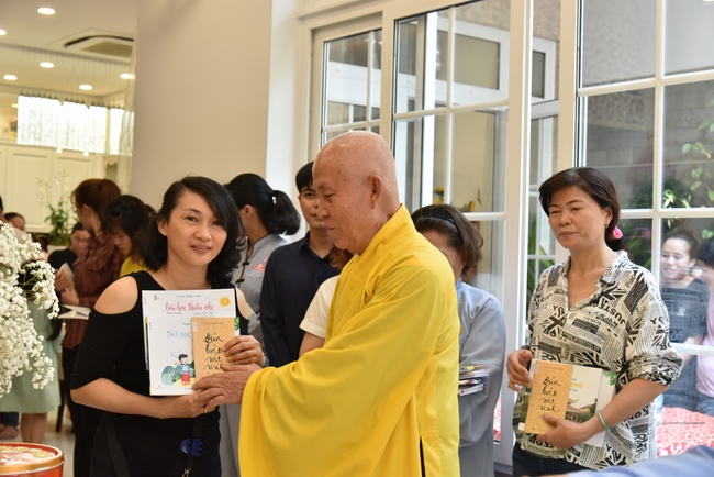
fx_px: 1032
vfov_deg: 26.0
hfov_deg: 38.2
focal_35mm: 52
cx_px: 357
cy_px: 238
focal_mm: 52
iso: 1250
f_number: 5
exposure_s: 1/100
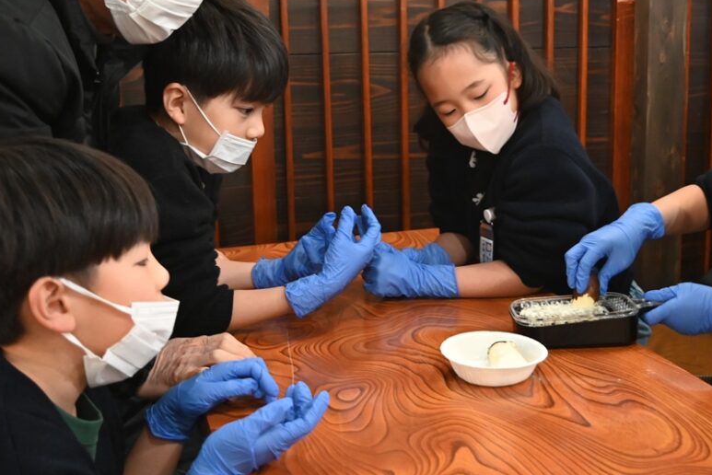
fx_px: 969
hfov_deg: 40.3
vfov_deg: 27.5
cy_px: 187
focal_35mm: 49
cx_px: 391
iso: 2800
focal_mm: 25
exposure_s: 1/40
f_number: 4
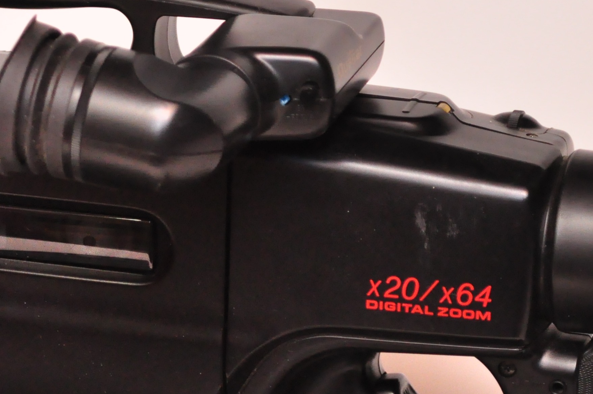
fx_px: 2780
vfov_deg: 8.1
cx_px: 97
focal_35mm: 169
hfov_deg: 12.1
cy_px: 209
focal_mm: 46
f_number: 5.3
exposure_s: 1/125
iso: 1600
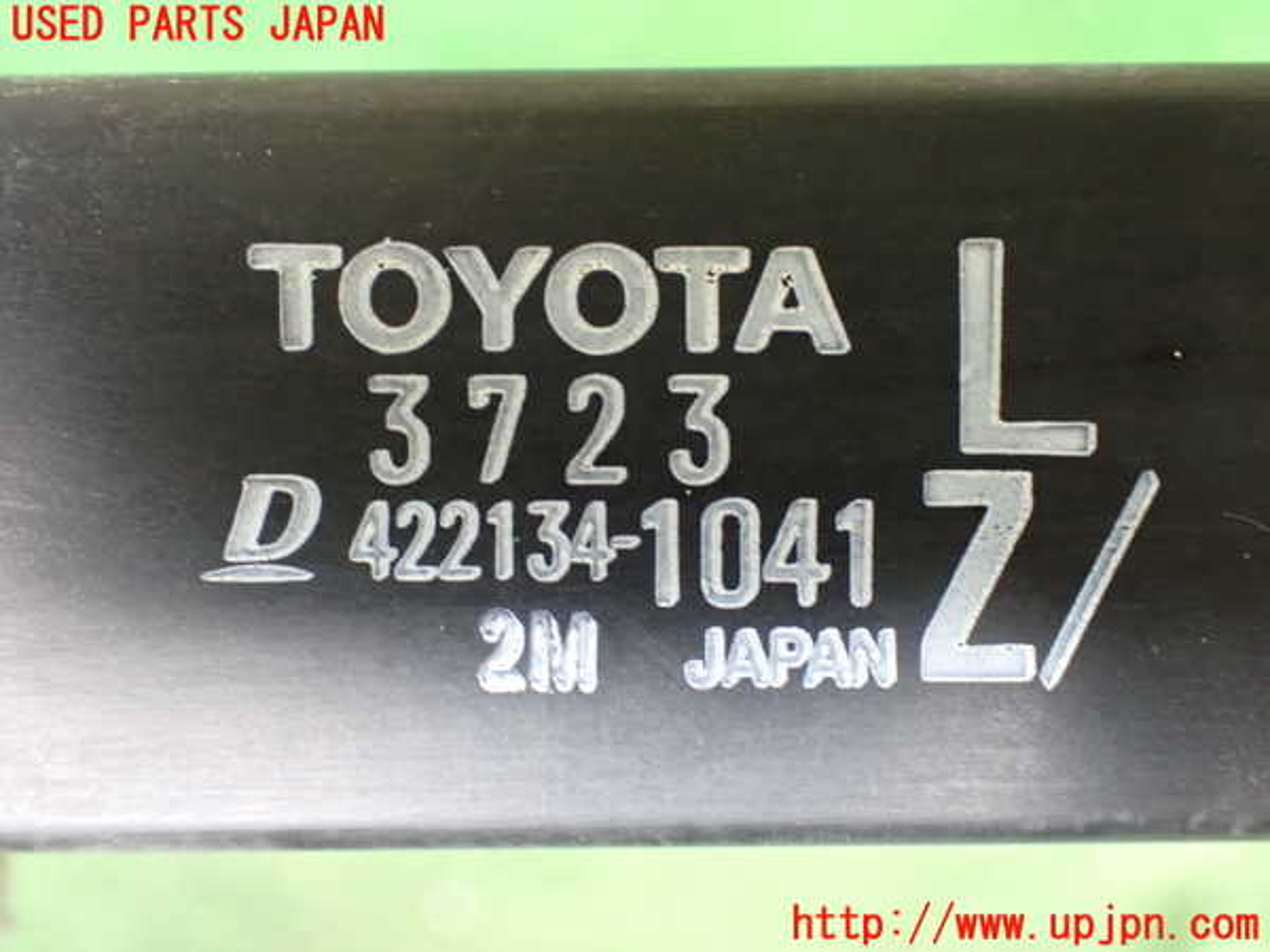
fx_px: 1614
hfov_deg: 42.9
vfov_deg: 32.9
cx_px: 635
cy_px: 476
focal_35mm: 44
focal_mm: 7.84
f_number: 2.9
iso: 1250
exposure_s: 1/40
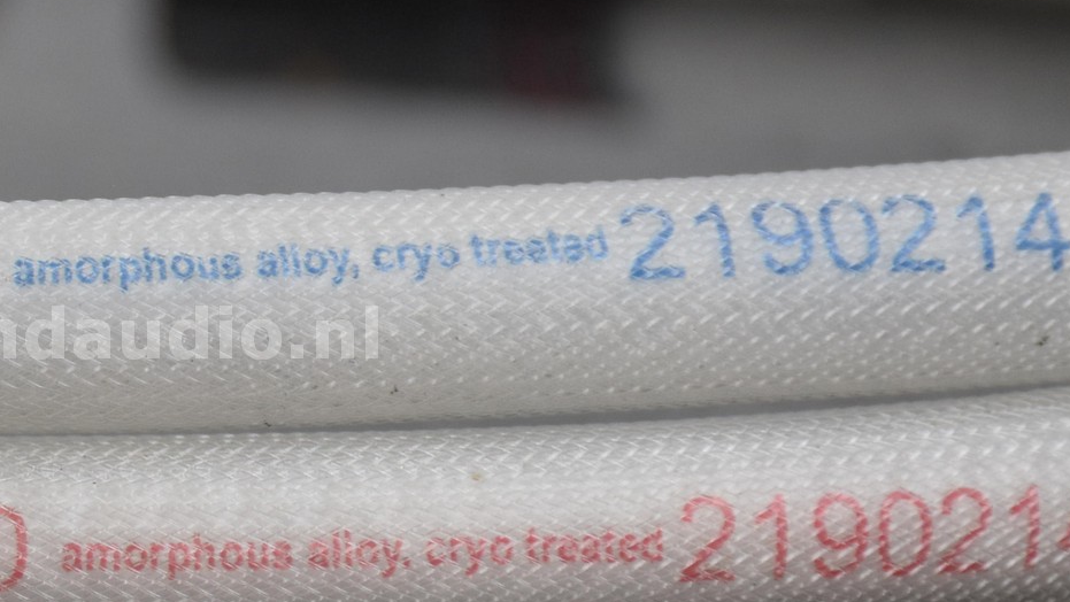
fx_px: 8522
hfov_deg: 7.1
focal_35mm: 300
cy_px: 331
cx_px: -89
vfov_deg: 4.0
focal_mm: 75
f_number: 6.3
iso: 400
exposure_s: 1/125
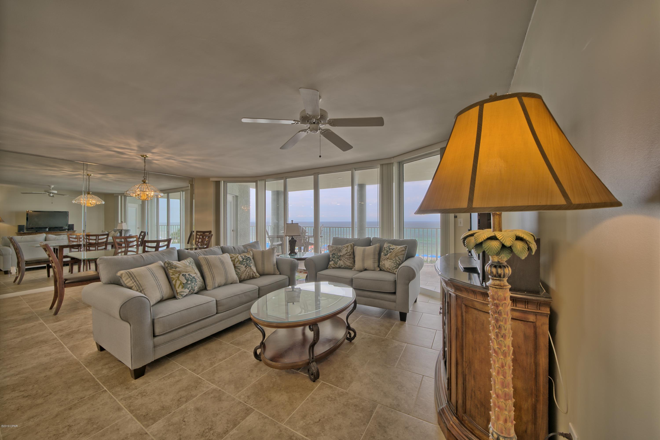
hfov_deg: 112.6
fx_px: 220
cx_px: 330
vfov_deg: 90.0
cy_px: 220
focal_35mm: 12
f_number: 11
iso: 200
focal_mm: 12
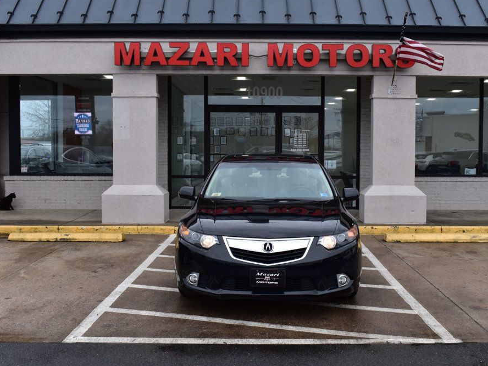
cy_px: 181
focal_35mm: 42
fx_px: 586
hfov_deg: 45.2
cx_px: 269
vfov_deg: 34.7
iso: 400
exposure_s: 1/200
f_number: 10
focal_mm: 25
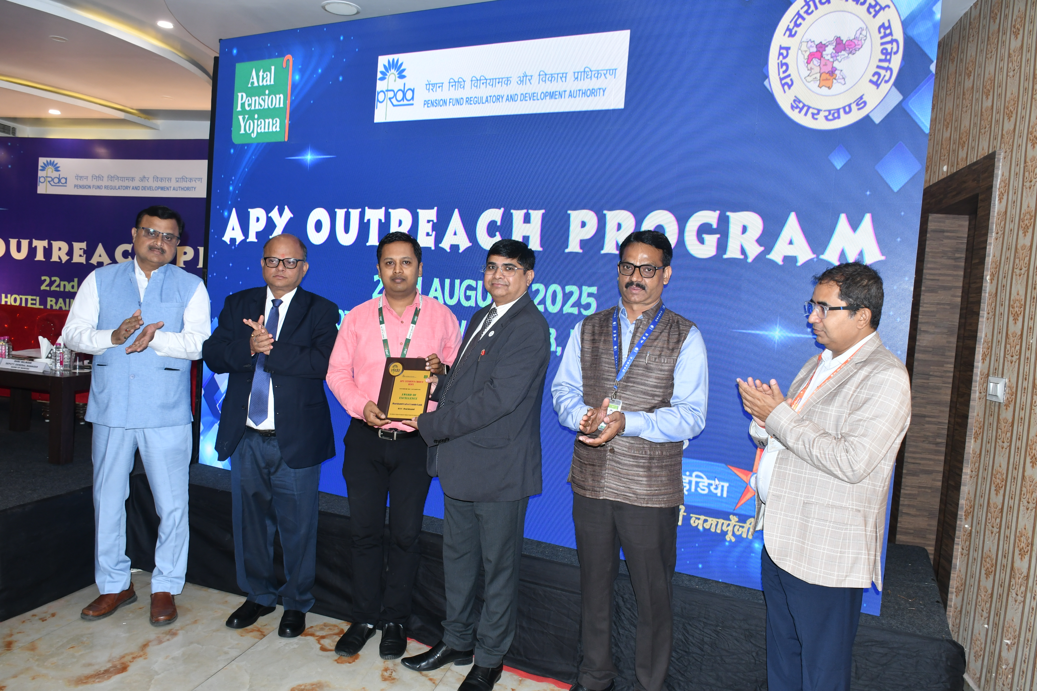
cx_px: 518
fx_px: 778
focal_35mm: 27
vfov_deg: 47.9
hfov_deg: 67.4
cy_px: 346
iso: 500
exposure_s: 1/60
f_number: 4.5
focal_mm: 18
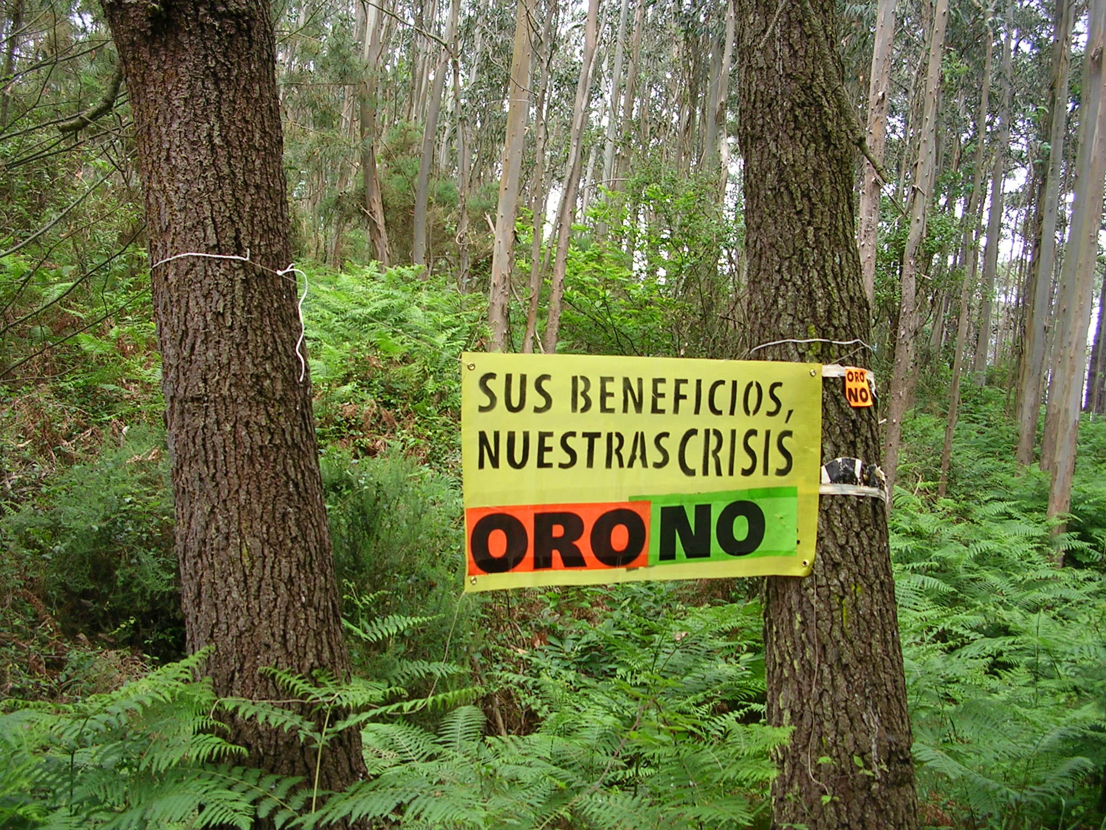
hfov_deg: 49.0
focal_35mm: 38
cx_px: 553
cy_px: 415
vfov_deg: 37.7
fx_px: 1214
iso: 50
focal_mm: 5.8
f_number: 2.8
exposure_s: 1/150
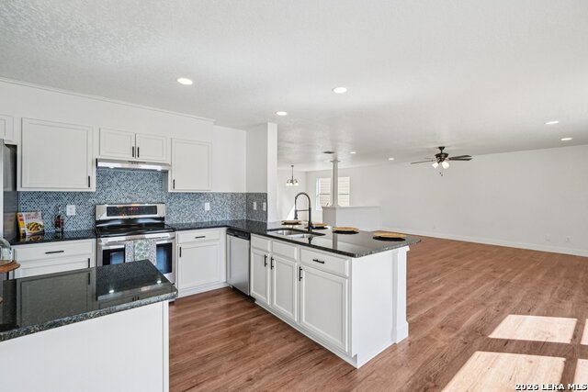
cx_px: 294
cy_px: 196
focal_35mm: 15
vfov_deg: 77.4
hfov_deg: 100.4
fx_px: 245
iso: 800
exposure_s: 1/200
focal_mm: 15
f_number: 8
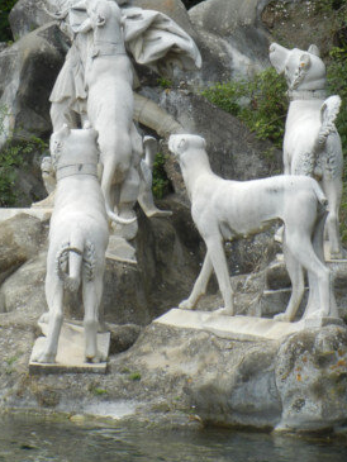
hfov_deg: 5.9
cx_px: 77
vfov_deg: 7.9
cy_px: 85
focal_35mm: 250
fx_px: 3339
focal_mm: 27.4
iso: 160
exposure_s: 1/478
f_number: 4.6
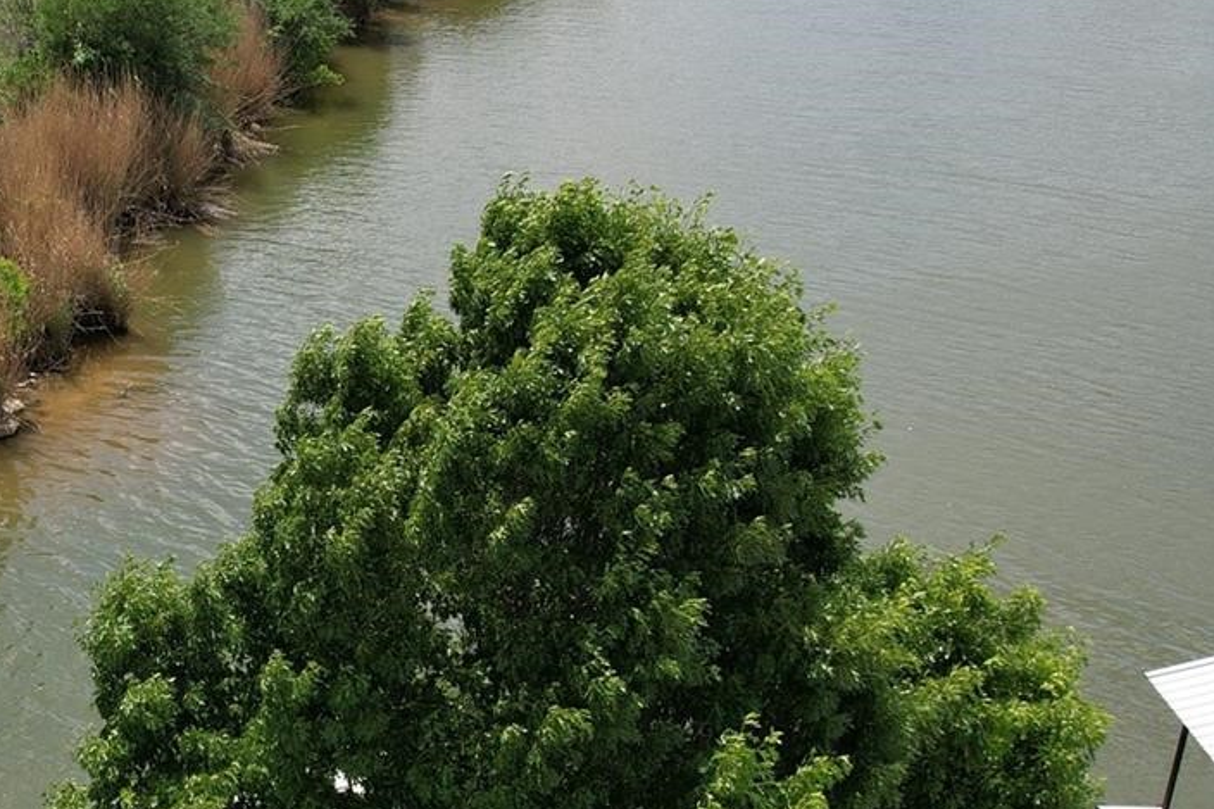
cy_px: 534
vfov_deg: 21.2
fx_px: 2158
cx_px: 45
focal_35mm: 64
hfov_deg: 29.6
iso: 100
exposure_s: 1/2000
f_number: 2.8
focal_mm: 8.38
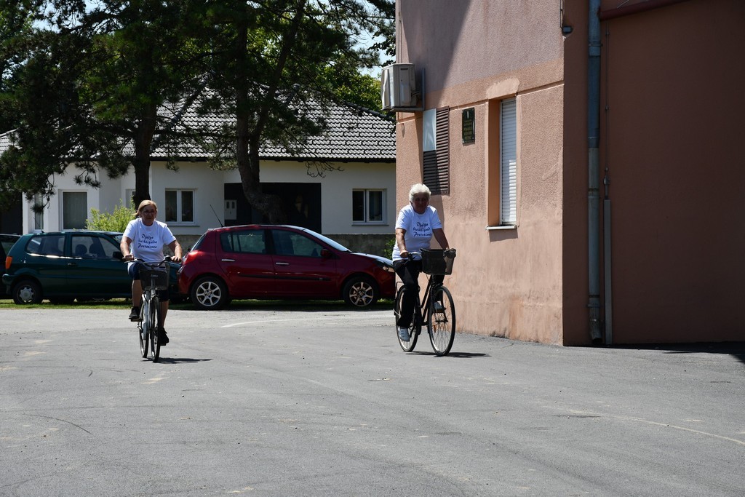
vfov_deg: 11.4
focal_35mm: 120
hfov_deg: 17.1
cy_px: 248
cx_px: 372
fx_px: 2484
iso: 160
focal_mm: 80
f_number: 8
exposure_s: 1/500
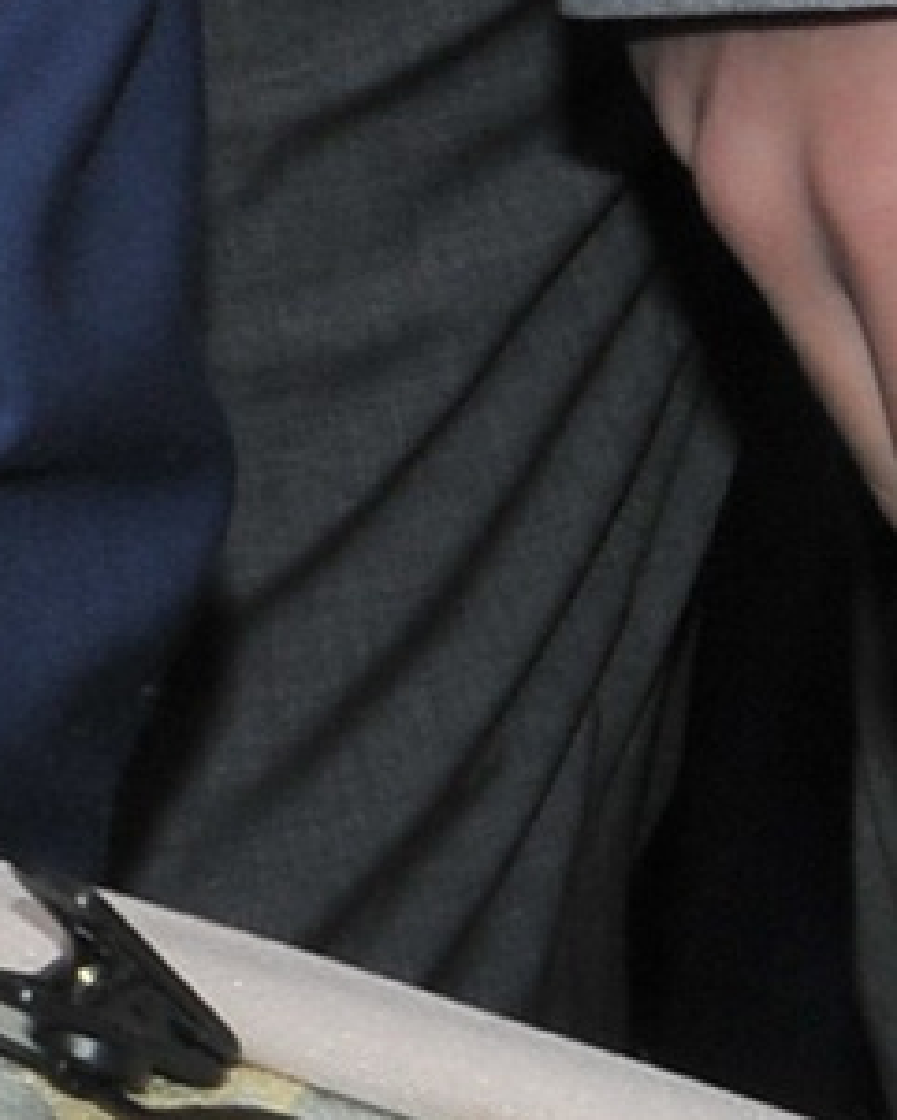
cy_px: -1974
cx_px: -3610
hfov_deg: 2.9
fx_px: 16418
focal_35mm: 495
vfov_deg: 3.8
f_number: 16
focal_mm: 62
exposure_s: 1/250
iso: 500
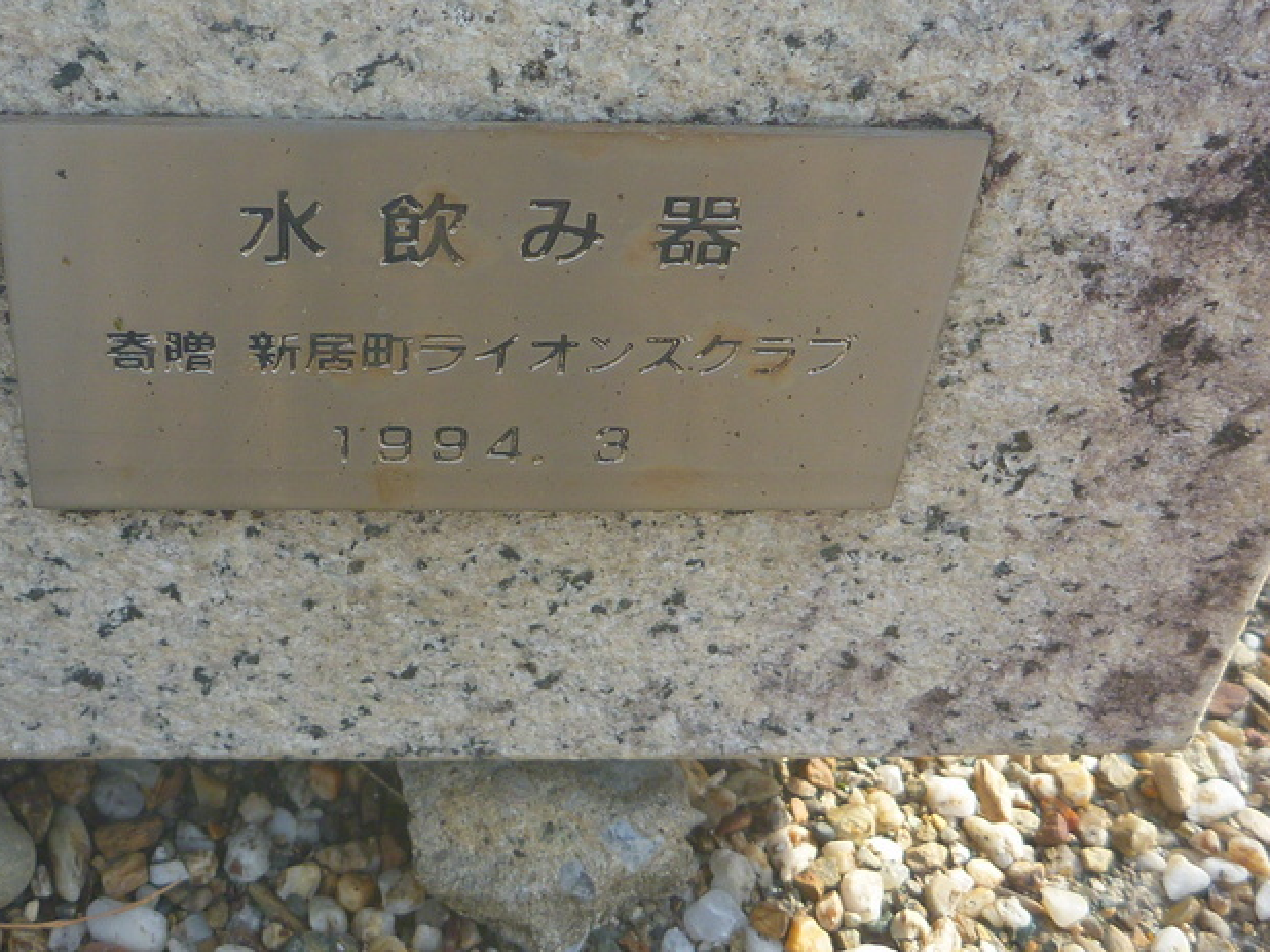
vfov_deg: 48.2
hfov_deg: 61.7
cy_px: 475
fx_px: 1064
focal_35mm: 29
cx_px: 614
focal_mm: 4.9
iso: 80
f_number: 3.3
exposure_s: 1/200
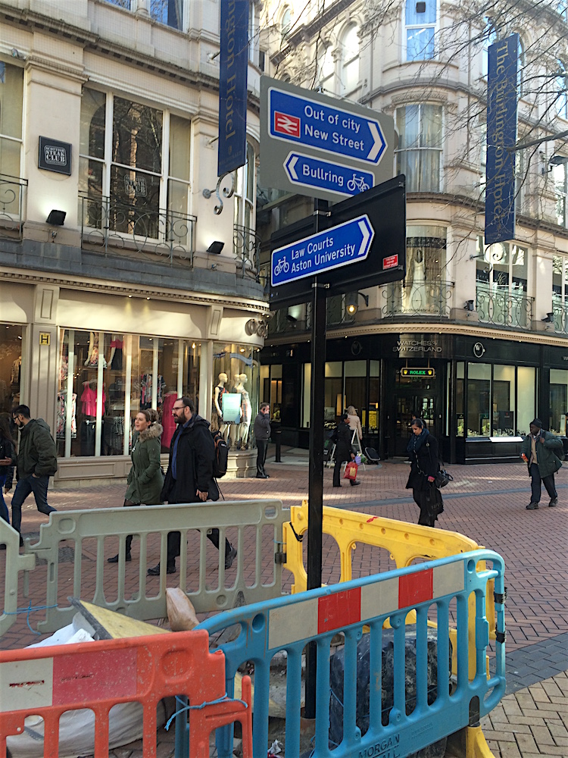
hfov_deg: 48.2
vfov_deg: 61.7
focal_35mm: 29
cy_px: 379
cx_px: 284
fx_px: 634
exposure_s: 1/113
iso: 32
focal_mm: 4.15
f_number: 2.2
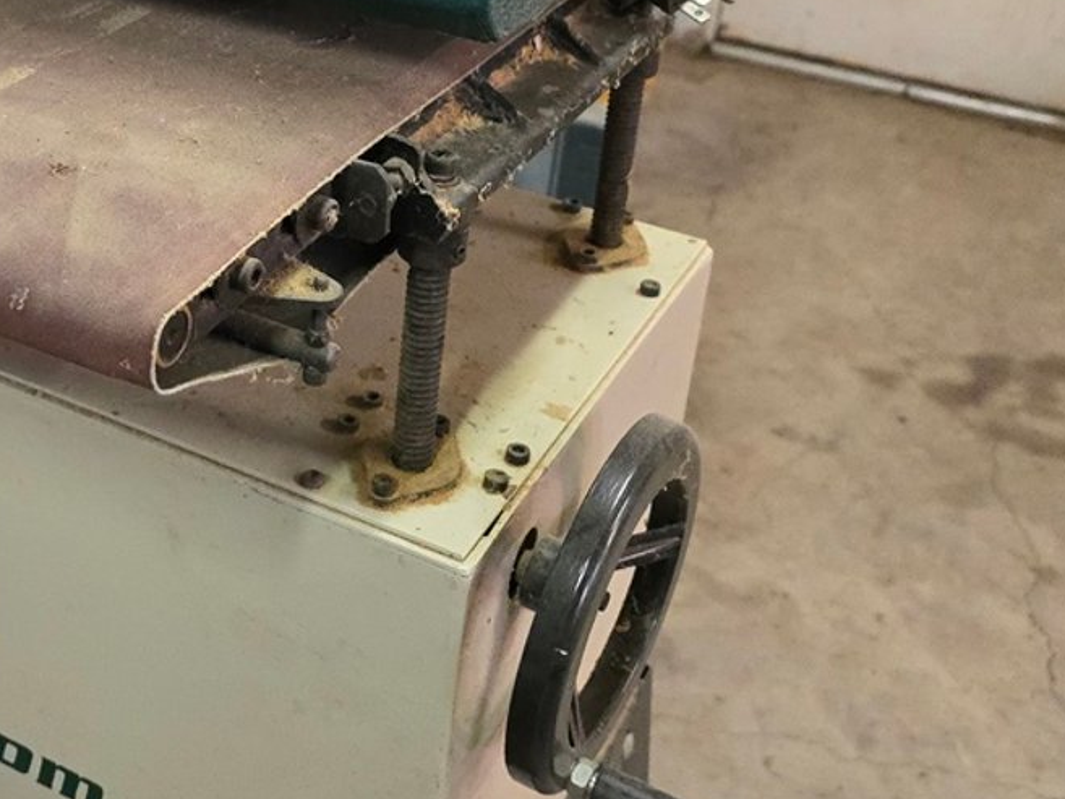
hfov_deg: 34.5
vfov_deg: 27.0
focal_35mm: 53
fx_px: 1631
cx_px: 148
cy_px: 153
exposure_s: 1/60
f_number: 1.7
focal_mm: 6.3
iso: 800
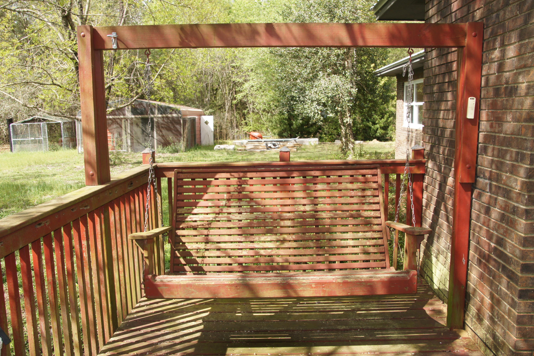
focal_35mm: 30
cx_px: 267
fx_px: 445
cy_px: 178
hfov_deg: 61.9
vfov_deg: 43.6
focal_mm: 20
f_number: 10
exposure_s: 1/160
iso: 200
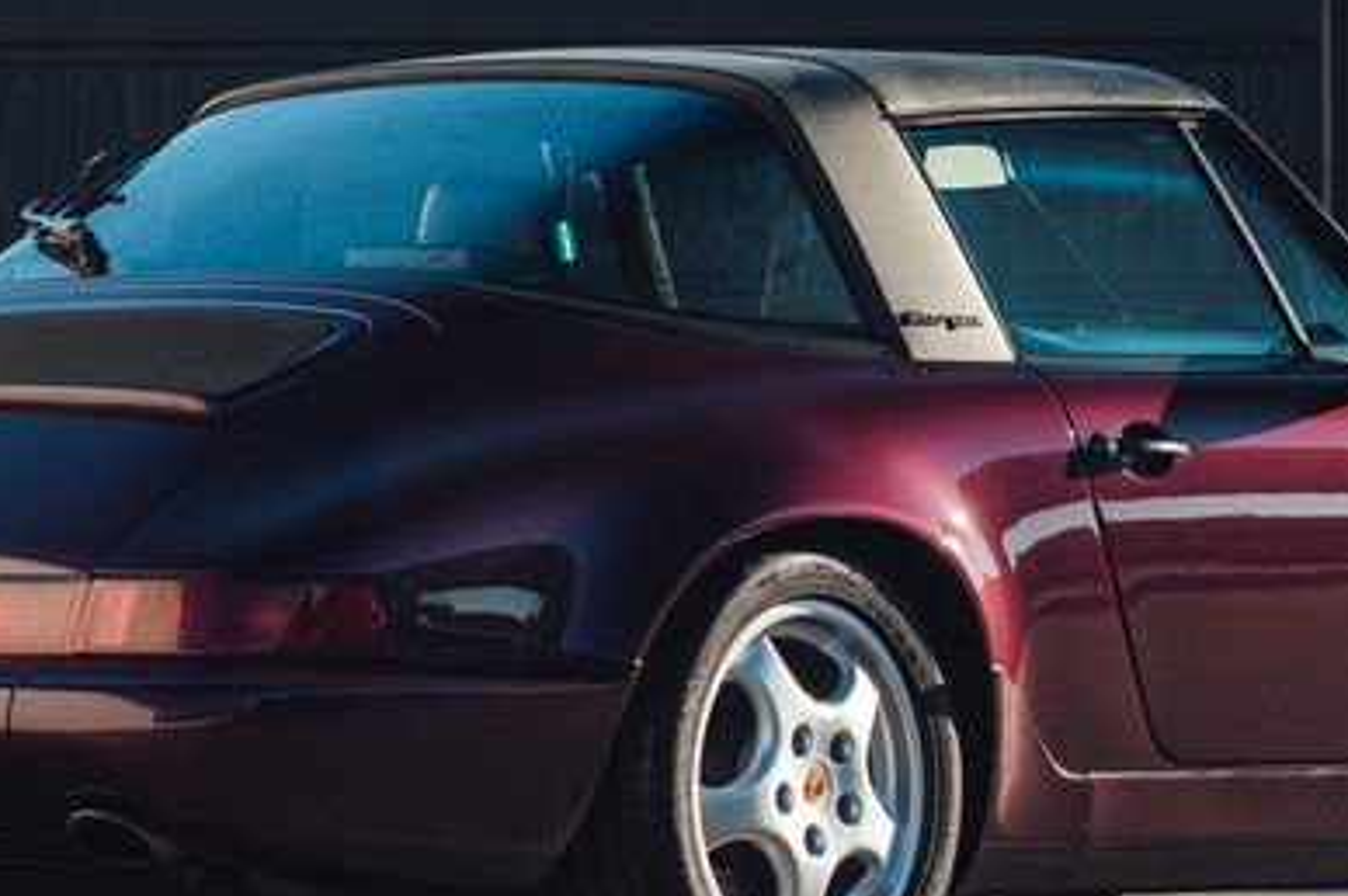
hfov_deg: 8.2
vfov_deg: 5.5
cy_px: 366
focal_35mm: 251
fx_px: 9390
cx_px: 705
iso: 200
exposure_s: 1/125
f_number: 5.6
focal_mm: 95
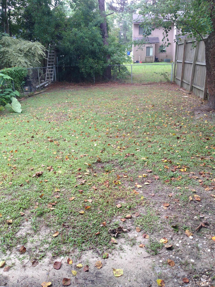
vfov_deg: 55.4
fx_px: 273
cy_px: 144
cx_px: 108
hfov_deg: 42.9
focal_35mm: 33
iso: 50
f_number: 2.4
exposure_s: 1/60
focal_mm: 4.12
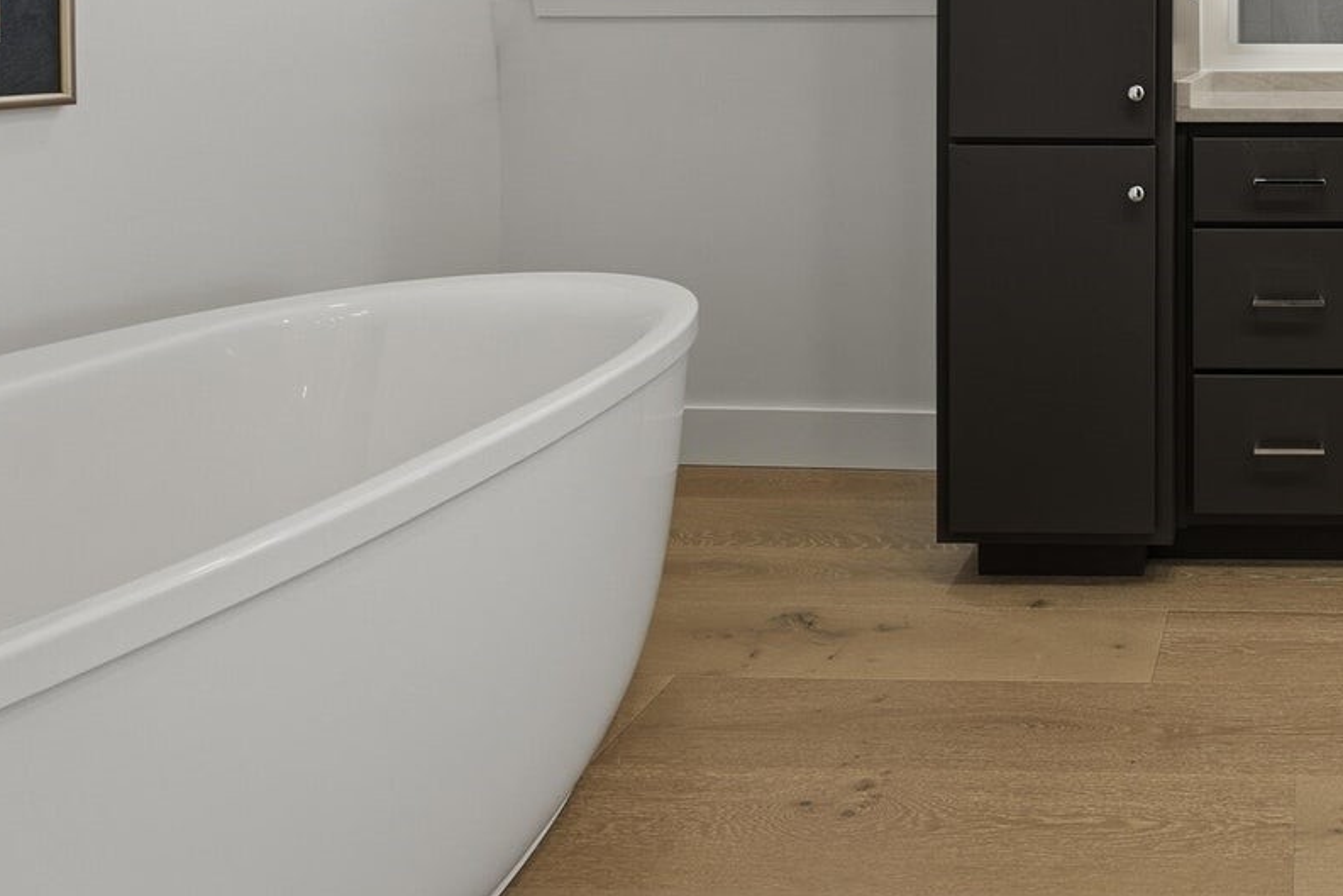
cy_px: 32
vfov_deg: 38.3
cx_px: 1283
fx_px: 1157
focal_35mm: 31
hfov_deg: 50.9
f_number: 8
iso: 160
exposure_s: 1/320
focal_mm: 16
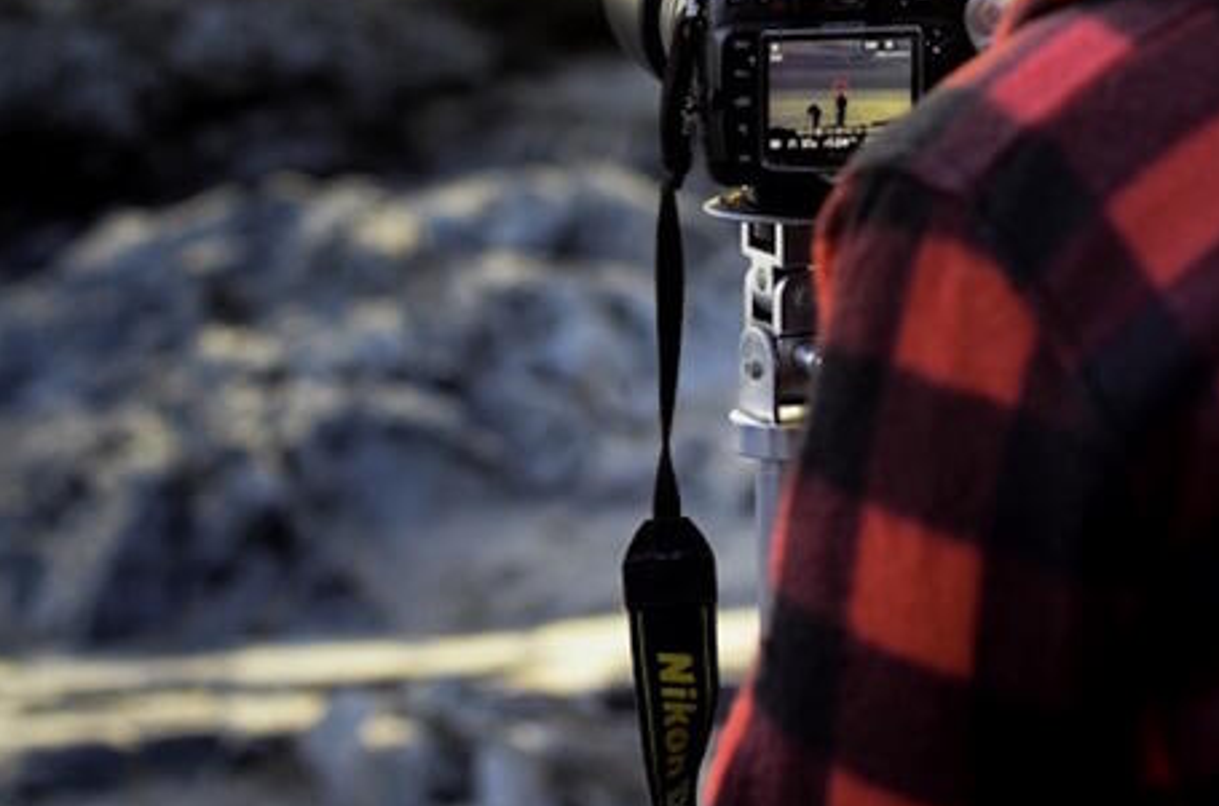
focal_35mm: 122
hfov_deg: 16.8
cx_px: 488
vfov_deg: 11.2
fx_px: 4121
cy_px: 229
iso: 200
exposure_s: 1/60
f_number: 3.2
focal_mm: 50
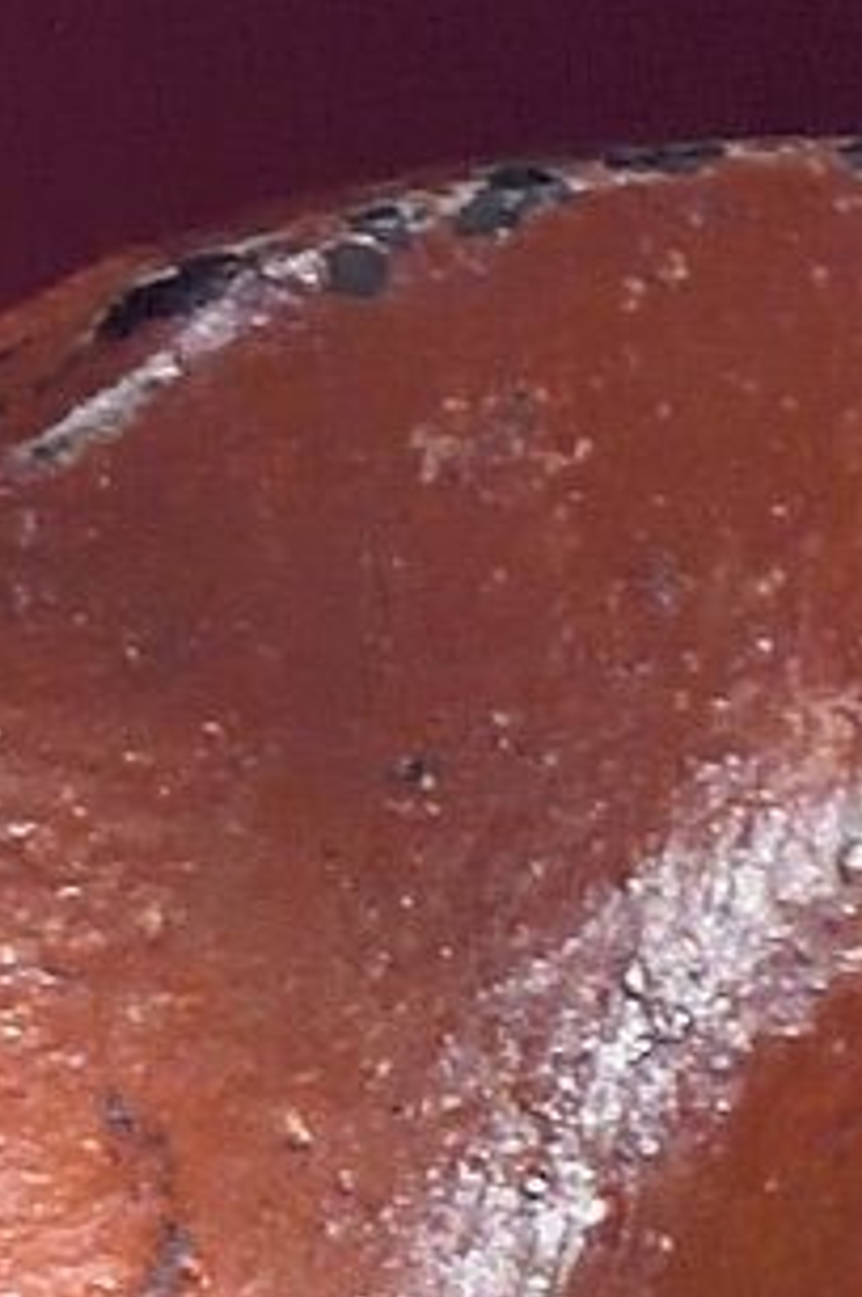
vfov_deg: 4.4
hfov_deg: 3.0
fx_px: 16342
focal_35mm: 454
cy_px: 3836
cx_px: 89
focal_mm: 58
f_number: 5
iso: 3200
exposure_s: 1/15
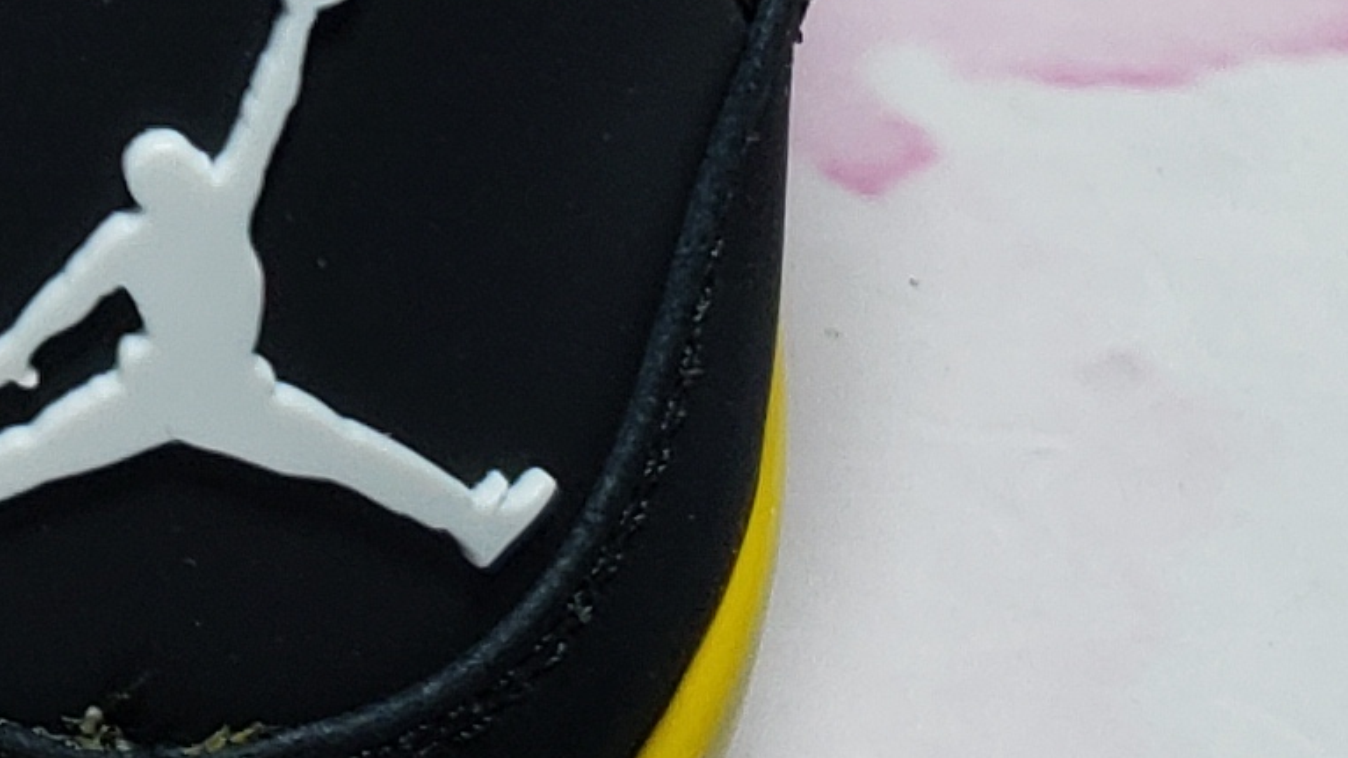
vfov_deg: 7.9
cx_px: -715
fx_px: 5324
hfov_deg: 13.5
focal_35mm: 149
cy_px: -547
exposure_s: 1/509
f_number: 1.5
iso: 50
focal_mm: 4.3
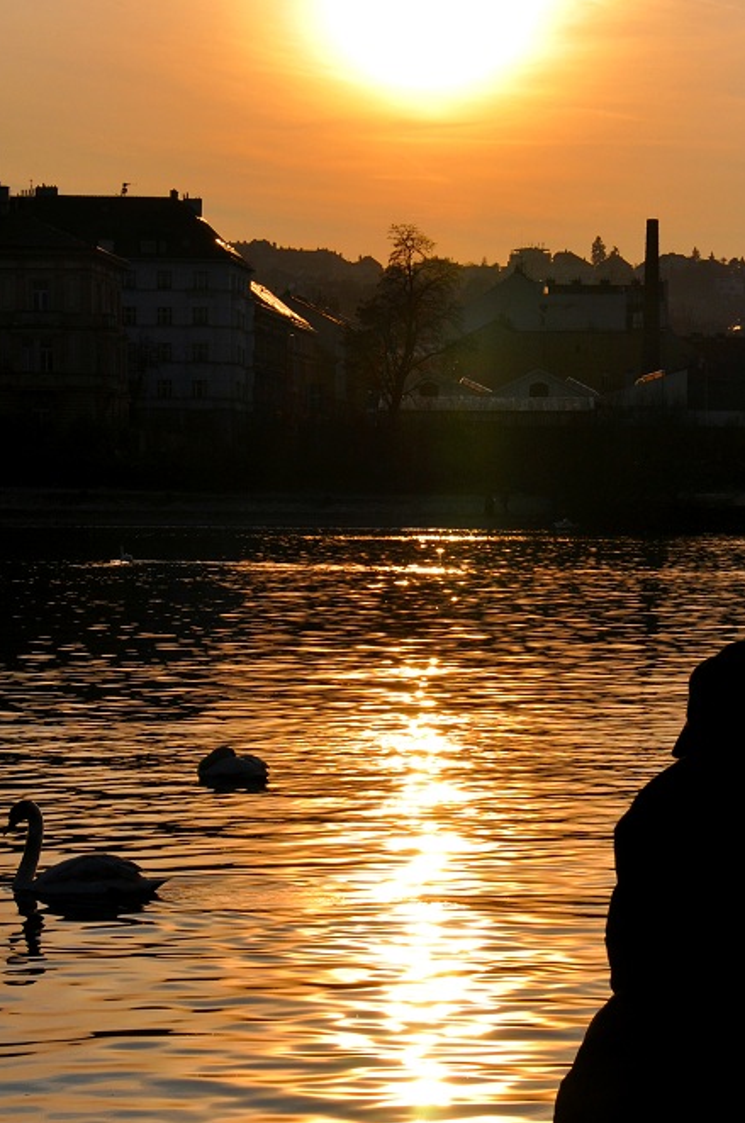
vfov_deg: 17.2
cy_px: 629
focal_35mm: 119
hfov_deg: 11.5
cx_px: 451
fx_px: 3707
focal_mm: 50
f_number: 14
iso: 200
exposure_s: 1/800
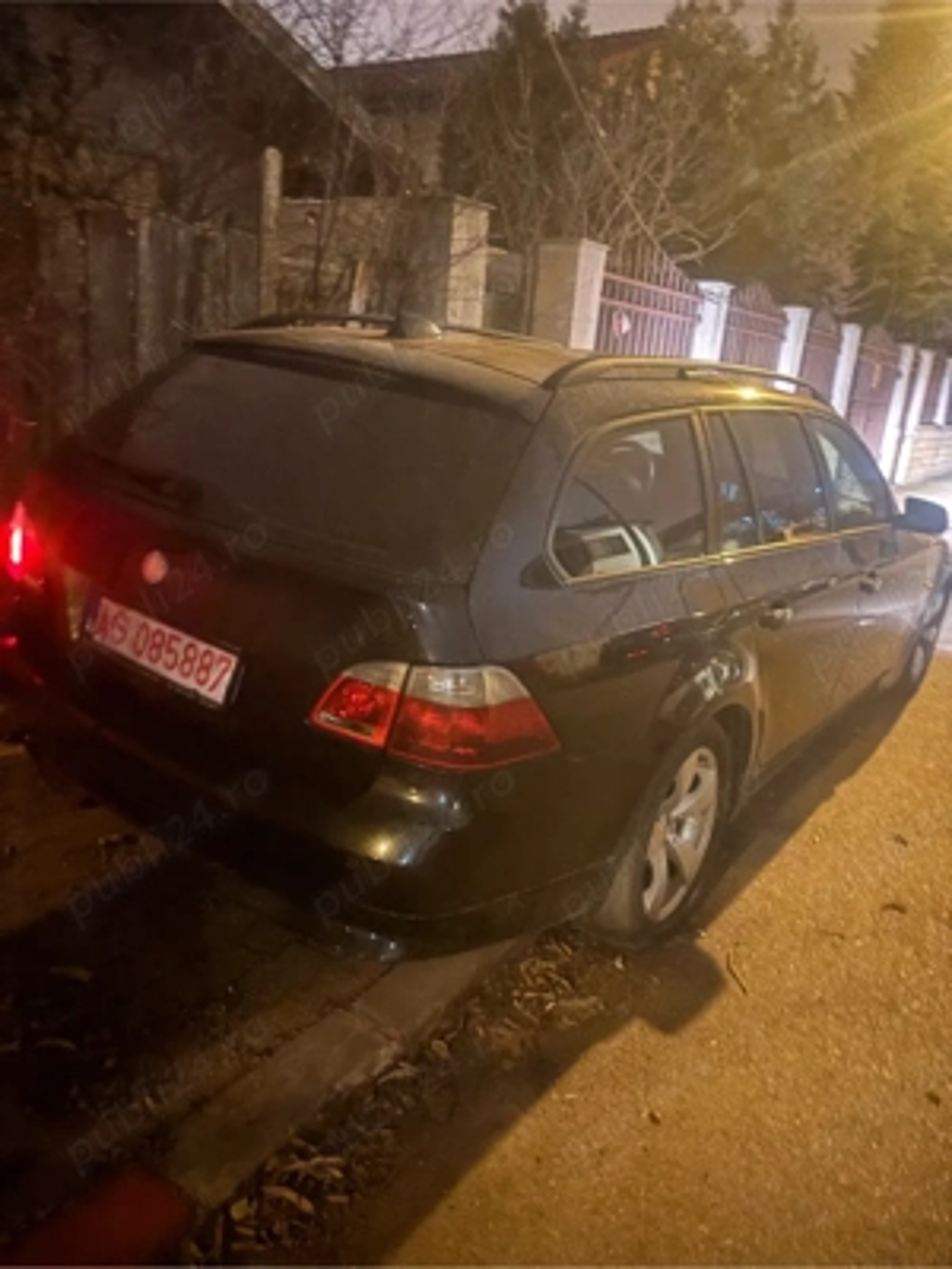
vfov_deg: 67.3
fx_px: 953
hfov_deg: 53.1
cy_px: 634
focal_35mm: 26
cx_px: 476
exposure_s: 1/3
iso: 1600
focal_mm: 5.96
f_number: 1.6
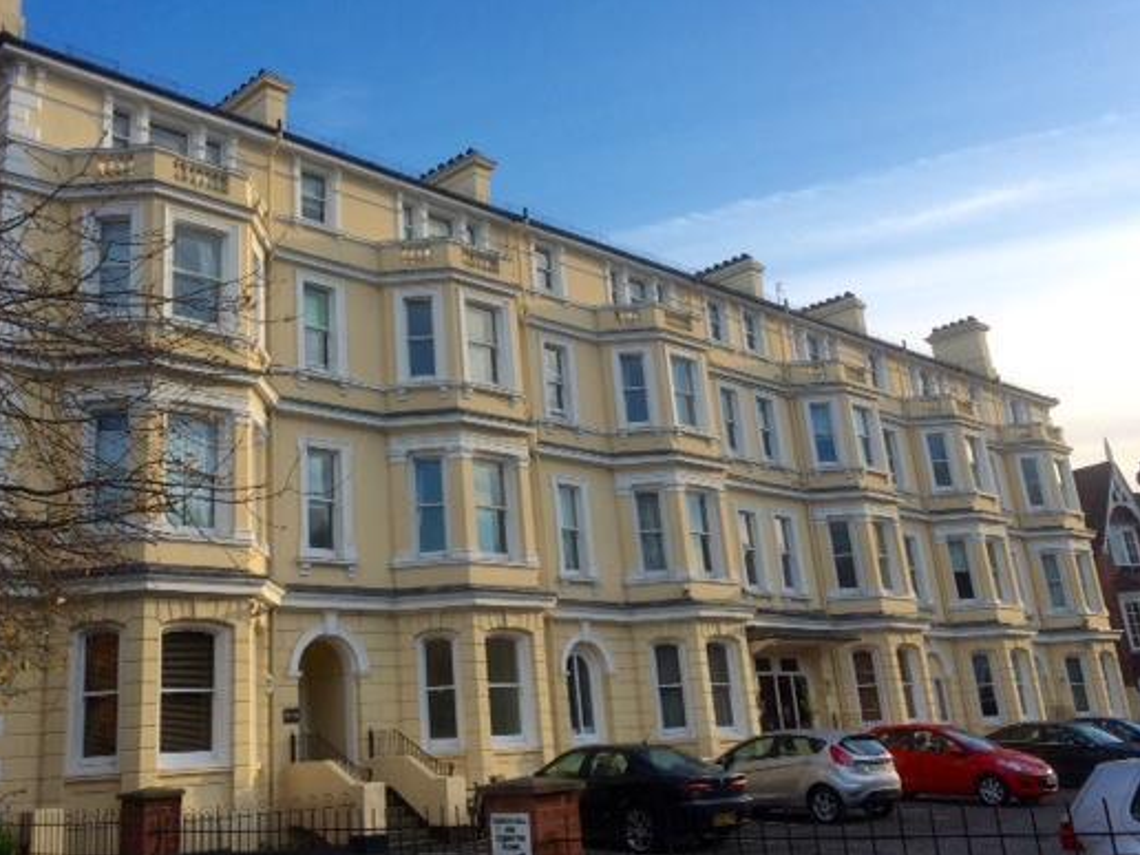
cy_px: 331
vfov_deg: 39.4
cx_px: 473
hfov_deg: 51.1
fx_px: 1186
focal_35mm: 36
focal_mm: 4.15
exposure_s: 1/838
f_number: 2.2
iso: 32
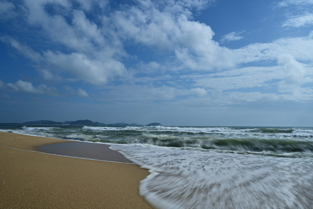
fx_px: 261
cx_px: 156
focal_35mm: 30
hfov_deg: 61.9
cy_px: 104
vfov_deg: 43.6
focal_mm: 30
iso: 100
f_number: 18
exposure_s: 1/4
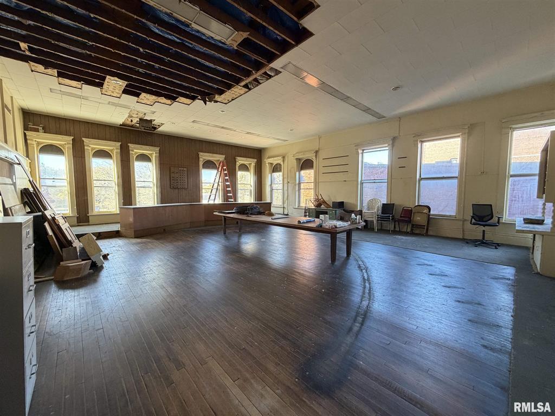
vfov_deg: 85.7
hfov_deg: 102.1
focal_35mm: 14
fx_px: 224
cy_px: 208
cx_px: 278
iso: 320
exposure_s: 1/60
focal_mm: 2.22
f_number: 2.2
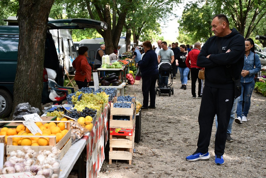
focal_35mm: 49
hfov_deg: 40.3
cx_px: 133
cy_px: 88
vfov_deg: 27.5
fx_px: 362
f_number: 4.5
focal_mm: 32
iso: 400
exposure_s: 1/250
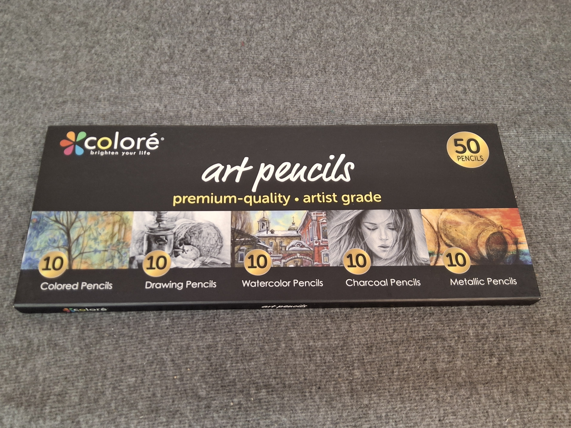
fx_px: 412
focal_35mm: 25
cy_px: 214
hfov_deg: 69.4
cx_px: 286
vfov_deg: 54.9
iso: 200
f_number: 2
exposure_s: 1/40
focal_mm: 3.08
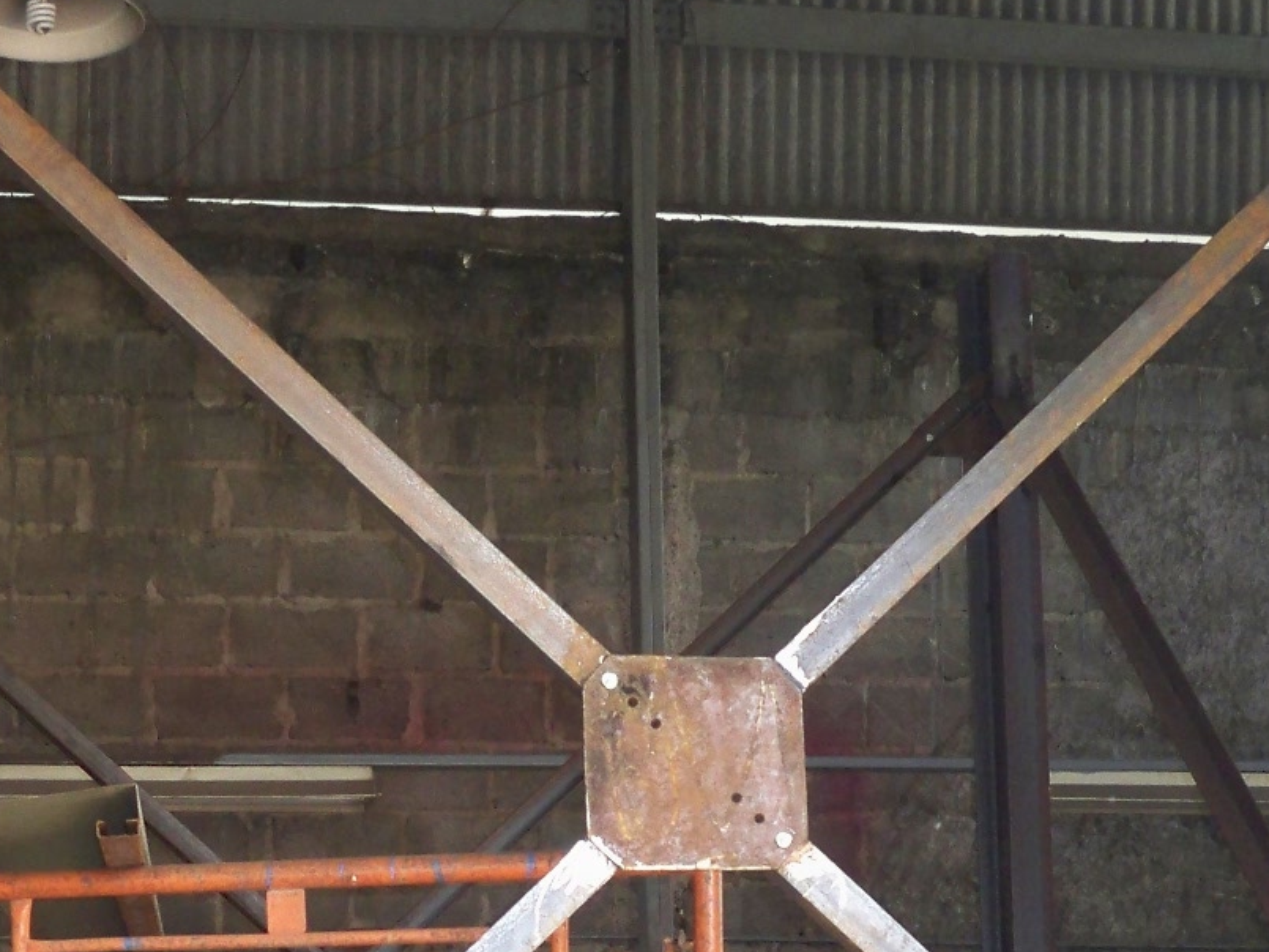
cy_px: 1117
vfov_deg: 16.0
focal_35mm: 89
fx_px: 3263
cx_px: 404
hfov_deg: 21.9
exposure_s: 1/60
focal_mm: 6.3
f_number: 3.1
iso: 200
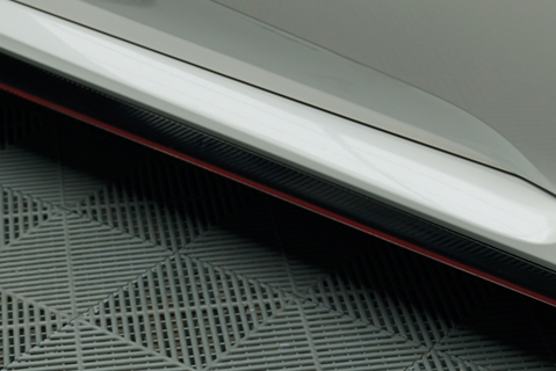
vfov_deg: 11.3
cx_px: 280
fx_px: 1839
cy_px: -82
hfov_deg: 17.2
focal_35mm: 119
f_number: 4.5
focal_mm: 38
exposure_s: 1/80
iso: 100
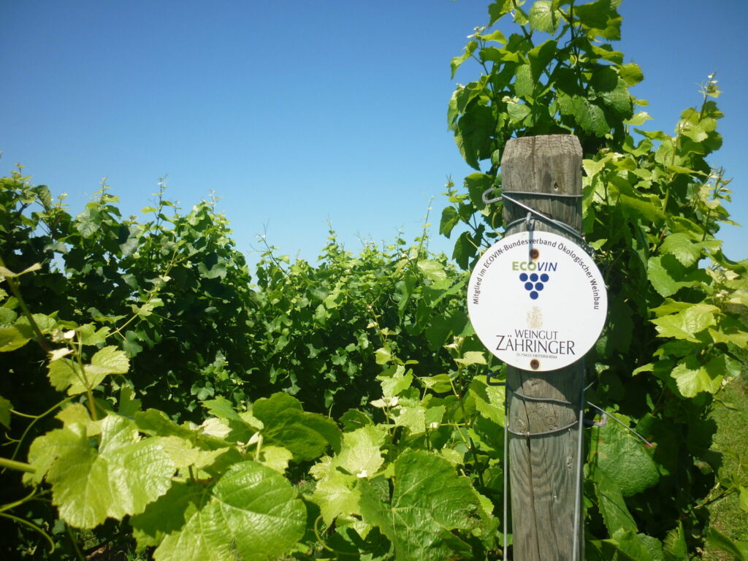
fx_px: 713
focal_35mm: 33
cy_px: 280
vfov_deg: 42.9
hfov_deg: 55.4
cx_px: 374
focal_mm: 5.5
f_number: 8
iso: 80
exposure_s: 1/160
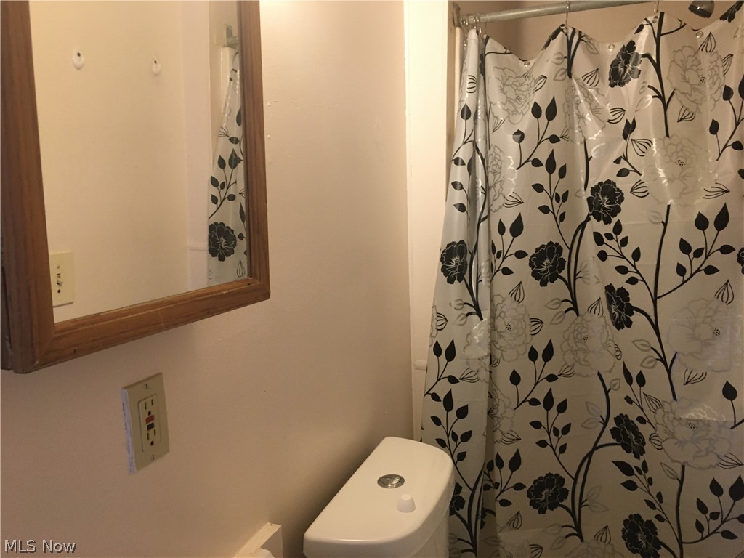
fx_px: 623
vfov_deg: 48.2
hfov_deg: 61.7
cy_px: 279
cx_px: 372
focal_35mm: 29
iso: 125
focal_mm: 4.15
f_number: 2.2
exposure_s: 1/30
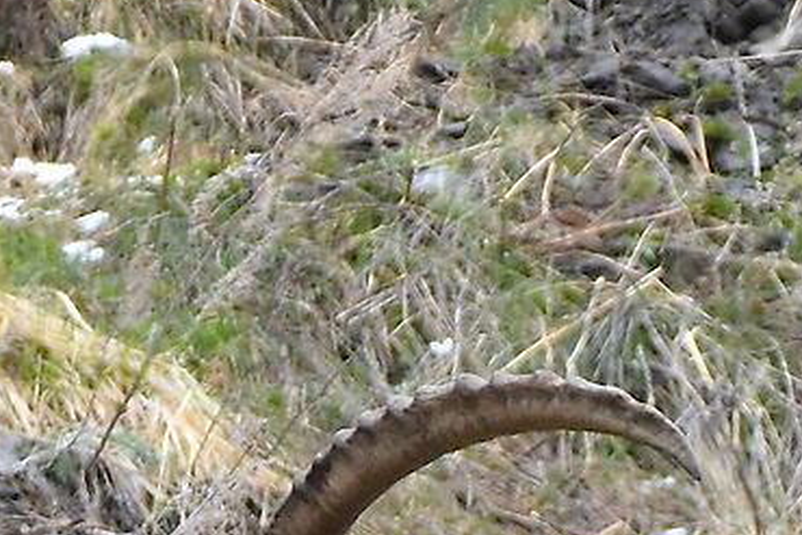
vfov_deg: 0.3
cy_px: 1007
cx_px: 429
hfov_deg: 0.4
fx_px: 108329
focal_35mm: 4861
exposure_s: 1/1000
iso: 500
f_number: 5.6
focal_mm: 500
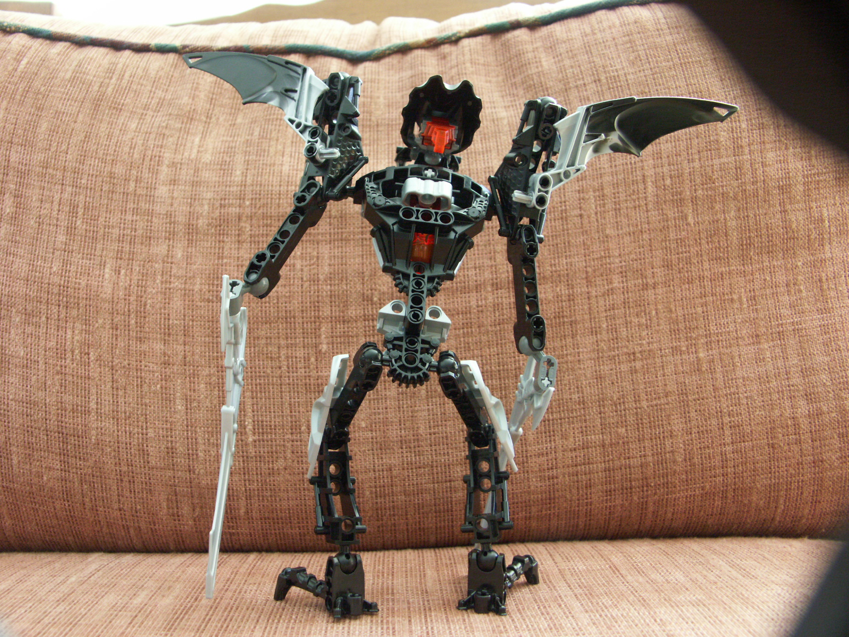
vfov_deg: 42.9
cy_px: 318
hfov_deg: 55.4
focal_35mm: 33
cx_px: 424
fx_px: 809
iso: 200
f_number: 2.8
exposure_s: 1/10
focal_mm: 8.59
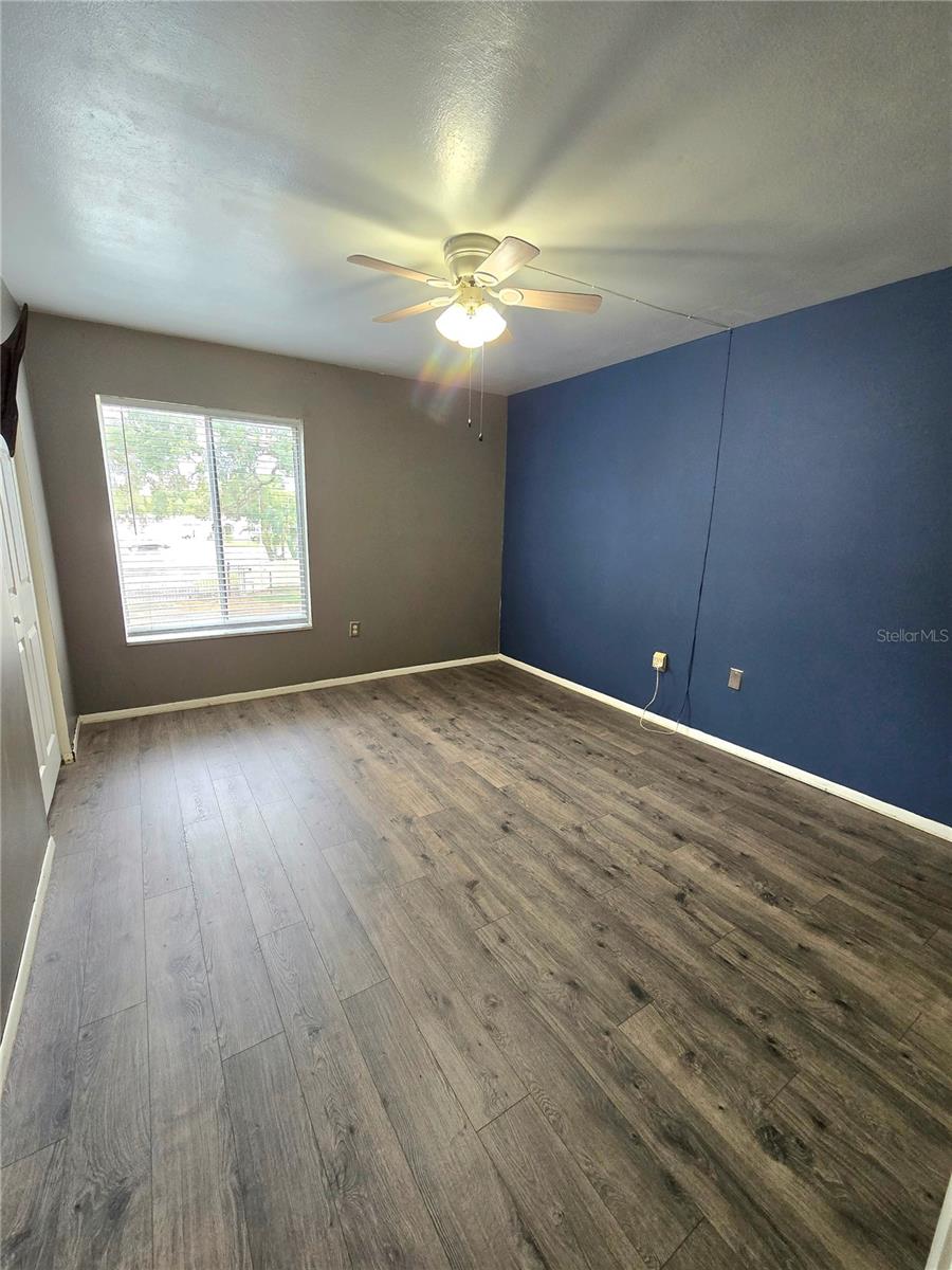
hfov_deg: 89.9
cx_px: 476
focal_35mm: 13
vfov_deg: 106.2
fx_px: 477
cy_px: 635
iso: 250
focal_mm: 2.2
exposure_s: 1/60.2
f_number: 2.2
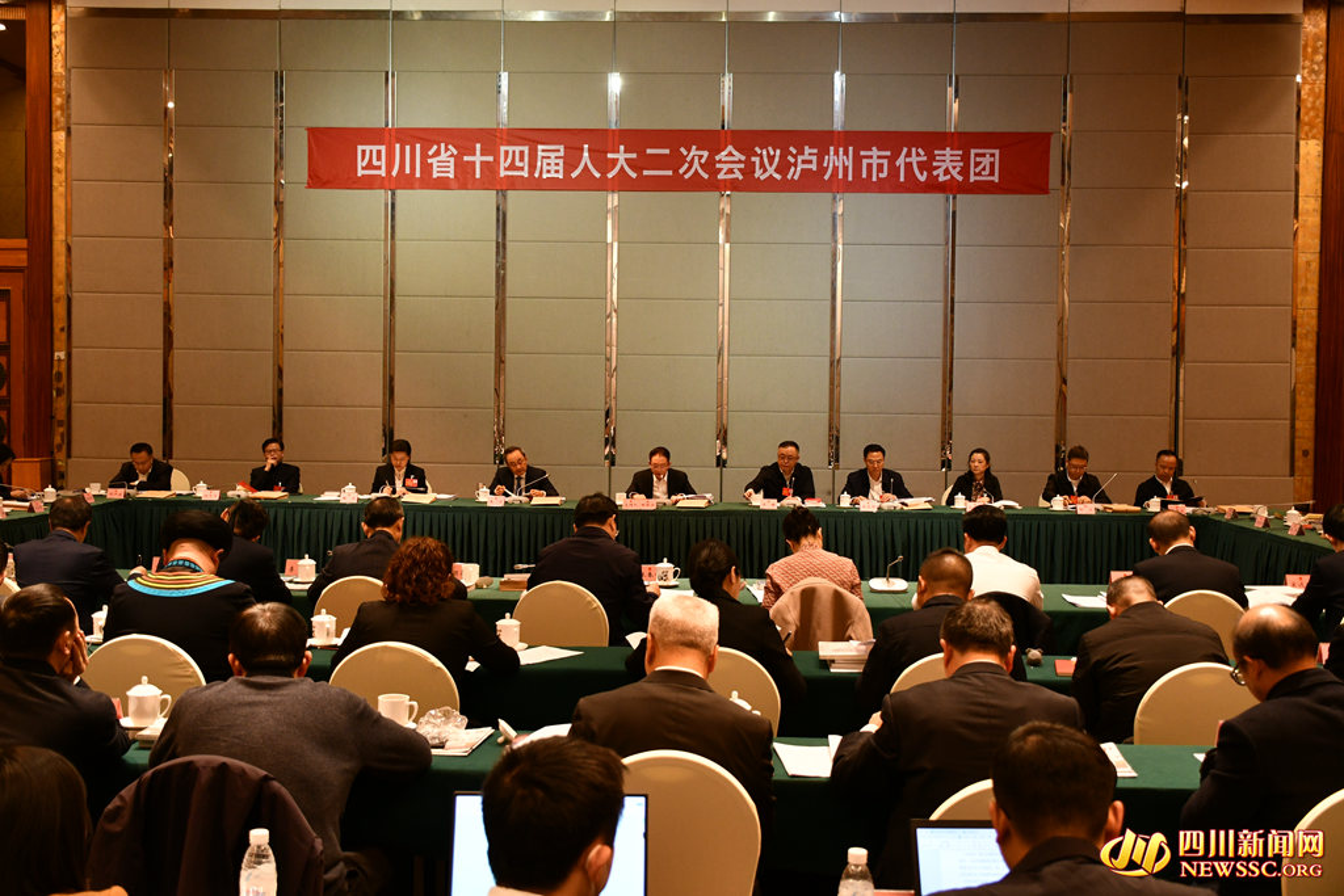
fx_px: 1456
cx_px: 672
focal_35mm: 39
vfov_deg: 34.2
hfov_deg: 49.5
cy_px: 448
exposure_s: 1/80
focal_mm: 26
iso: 1000
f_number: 4.5
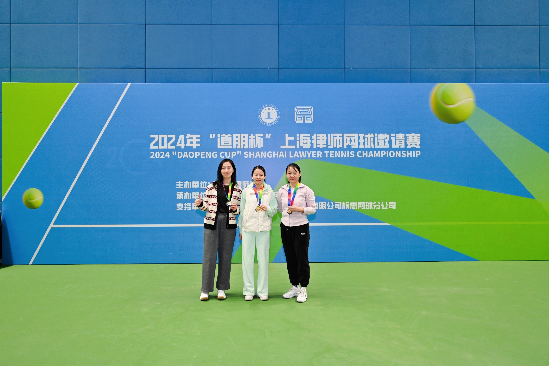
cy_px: 183
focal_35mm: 24
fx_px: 366
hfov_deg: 73.7
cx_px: 274
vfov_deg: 53.1
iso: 280
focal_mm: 24
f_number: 2.8
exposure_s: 1/200
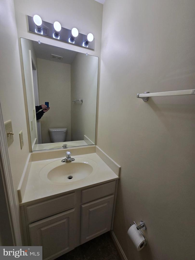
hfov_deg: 89.9
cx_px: 98
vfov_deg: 106.2
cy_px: 130
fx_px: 98
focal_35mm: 13
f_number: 2.2
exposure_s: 1/189
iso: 50
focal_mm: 2.2
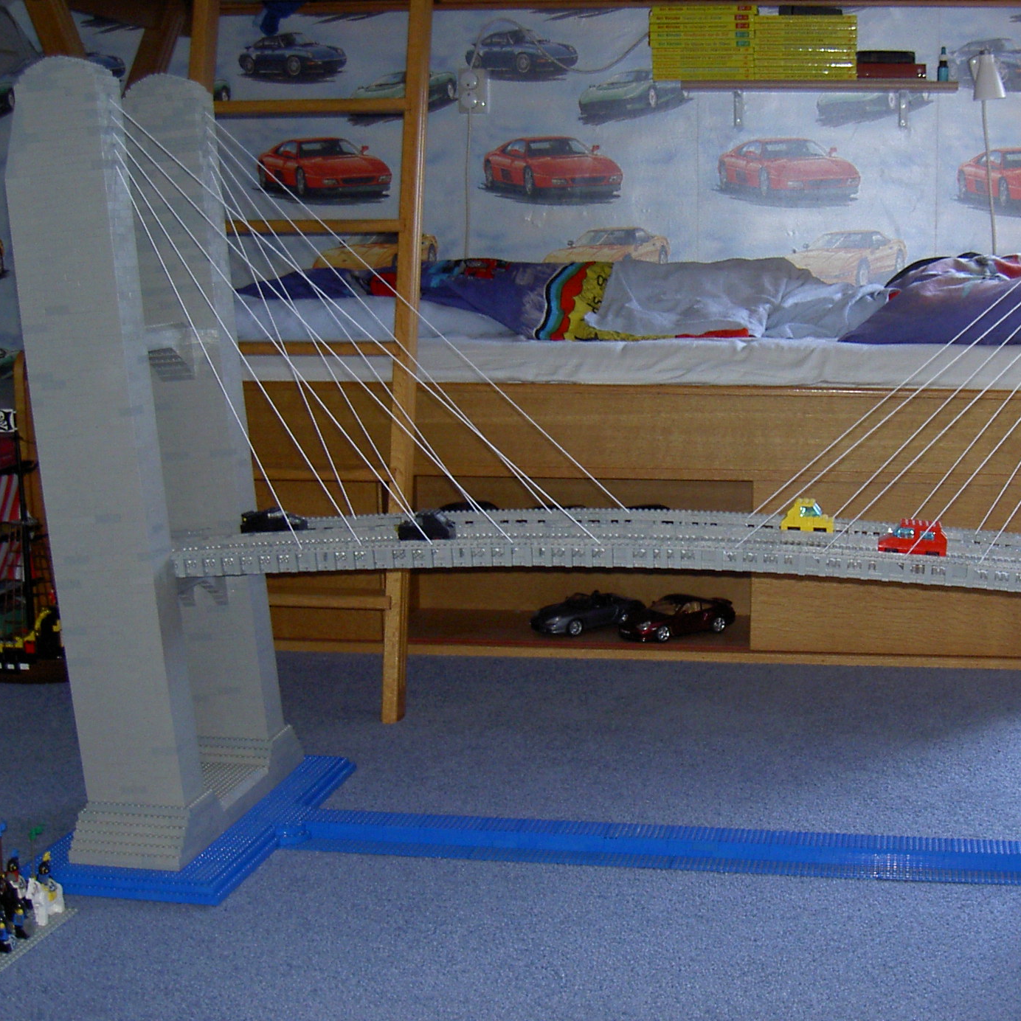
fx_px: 1702
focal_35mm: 51
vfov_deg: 33.4
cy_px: 537
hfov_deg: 33.1
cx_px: 694
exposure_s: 1/59.5
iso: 100
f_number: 2.8
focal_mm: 8
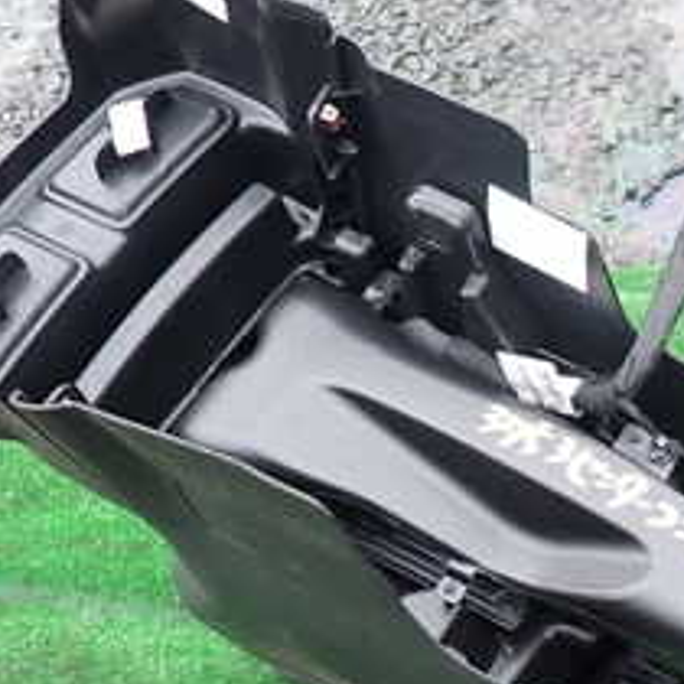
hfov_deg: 26.1
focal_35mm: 63
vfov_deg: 26.6
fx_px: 1408
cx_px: 661
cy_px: 573
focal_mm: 4.5
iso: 100
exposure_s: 1/100
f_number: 2
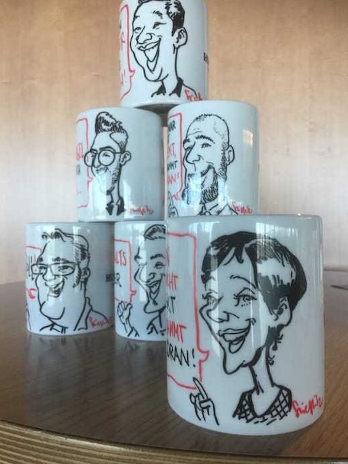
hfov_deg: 46.8
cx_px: 176
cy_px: 225
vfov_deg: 60.0
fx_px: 402
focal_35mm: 30
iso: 50
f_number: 2.2
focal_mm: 4.15
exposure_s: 1/33
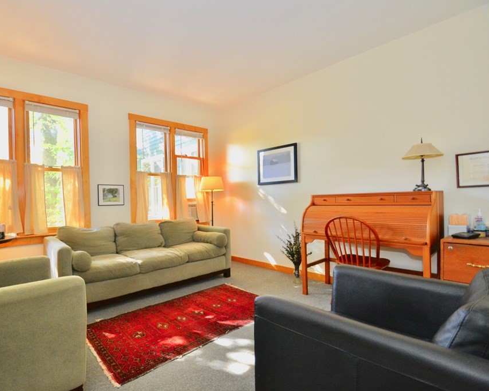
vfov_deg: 77.0
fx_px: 246
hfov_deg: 89.1
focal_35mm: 17
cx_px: 210
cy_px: 196
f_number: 3.5
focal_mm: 10
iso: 1000
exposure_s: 1/60
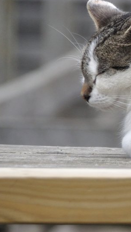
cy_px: 68
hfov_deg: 1.3
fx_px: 5735
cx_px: 326
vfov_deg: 2.3
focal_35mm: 928
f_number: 6.3
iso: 800
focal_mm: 200
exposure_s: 1/800
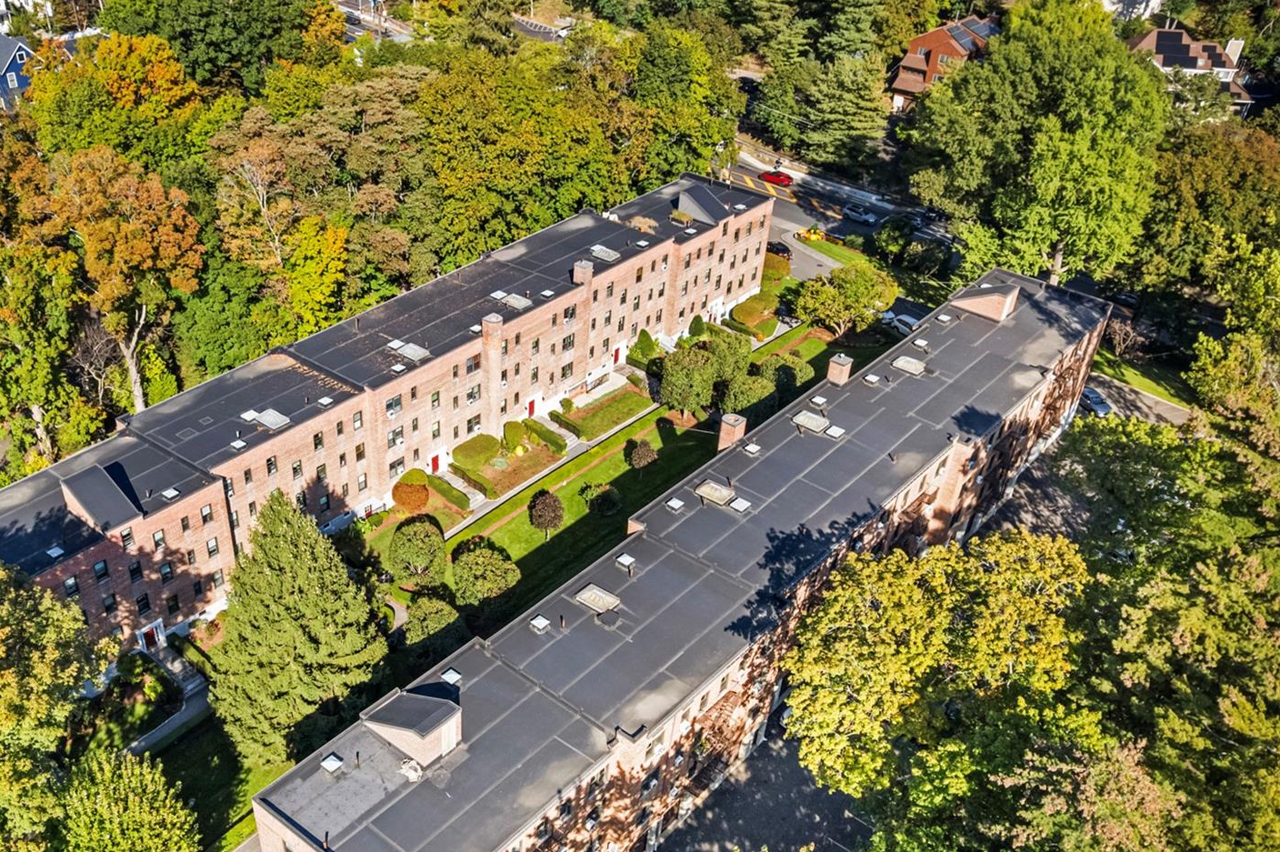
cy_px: 590
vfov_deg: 40.4
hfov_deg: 58.0
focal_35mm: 32
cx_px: 483
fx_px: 1137
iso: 100
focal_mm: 8.38
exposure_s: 1/2000
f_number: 2.8
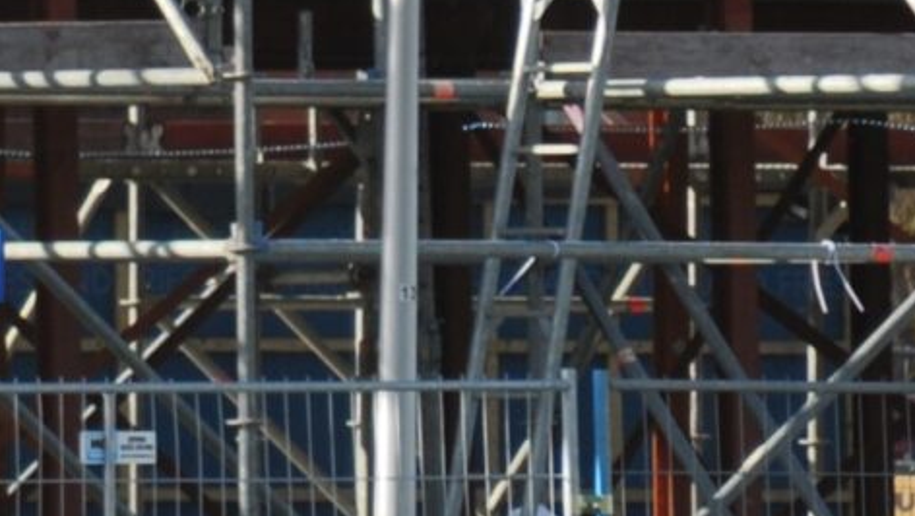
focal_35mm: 893
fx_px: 21672
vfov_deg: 1.4
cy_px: -177
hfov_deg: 2.4
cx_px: -1431
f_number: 6.3
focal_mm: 105
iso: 200
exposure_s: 1/160
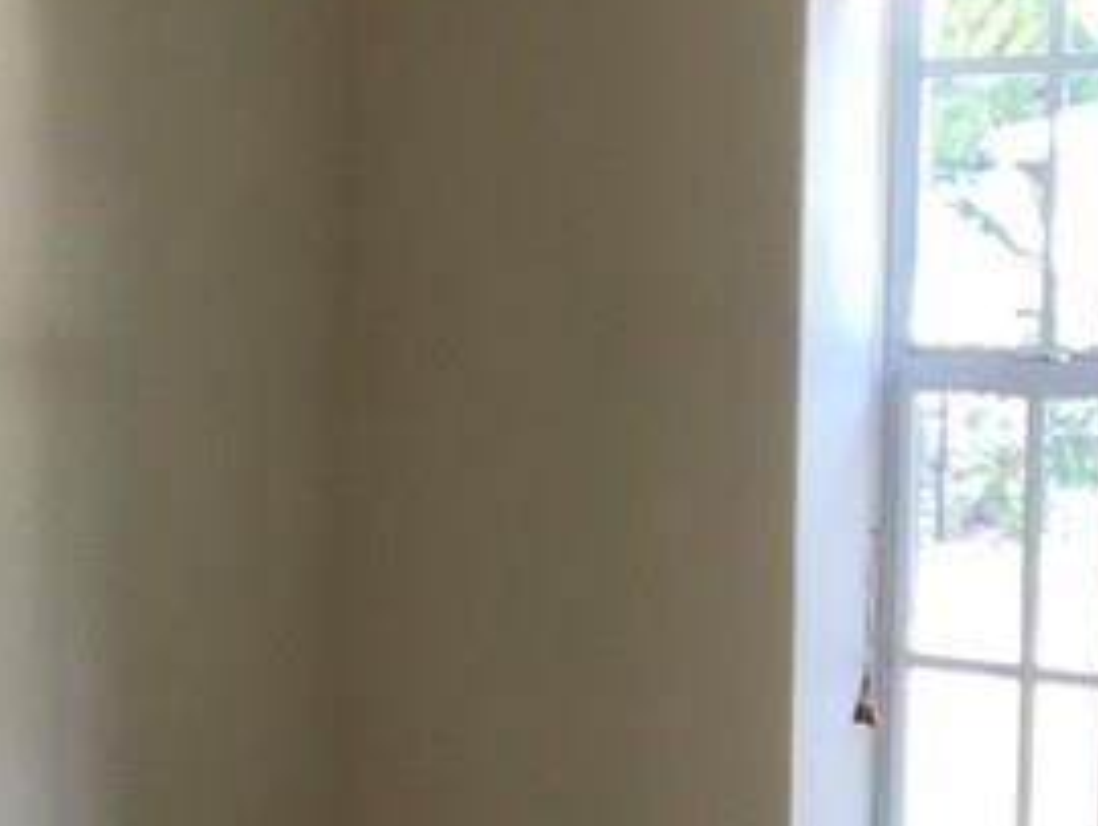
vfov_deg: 13.9
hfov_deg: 17.2
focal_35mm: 106
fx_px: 3365
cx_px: -415
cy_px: 598
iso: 25
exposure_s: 1/60
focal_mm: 3.99
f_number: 1.8
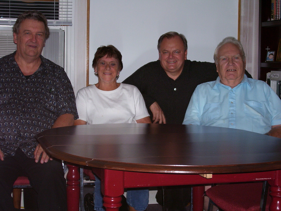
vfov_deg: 22.3
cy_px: 106
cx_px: 140
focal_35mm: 66
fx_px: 536
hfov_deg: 29.4
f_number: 3.6
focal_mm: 10.8
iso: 125
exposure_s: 1/90
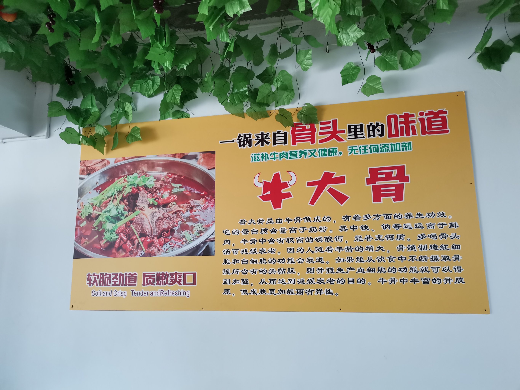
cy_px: 195
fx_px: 391
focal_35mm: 26
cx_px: 260
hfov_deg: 67.3
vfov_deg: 53.1
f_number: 1.8
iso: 200
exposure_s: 1/50
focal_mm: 4.75
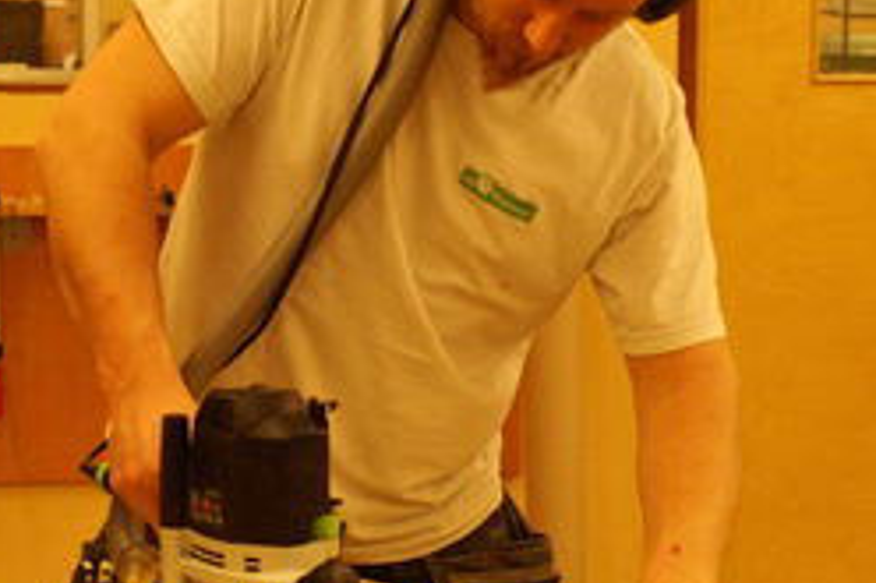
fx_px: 2821
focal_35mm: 116
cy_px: 286
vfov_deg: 11.8
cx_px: 403
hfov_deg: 17.7
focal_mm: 30
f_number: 5
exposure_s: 1/30
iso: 1600
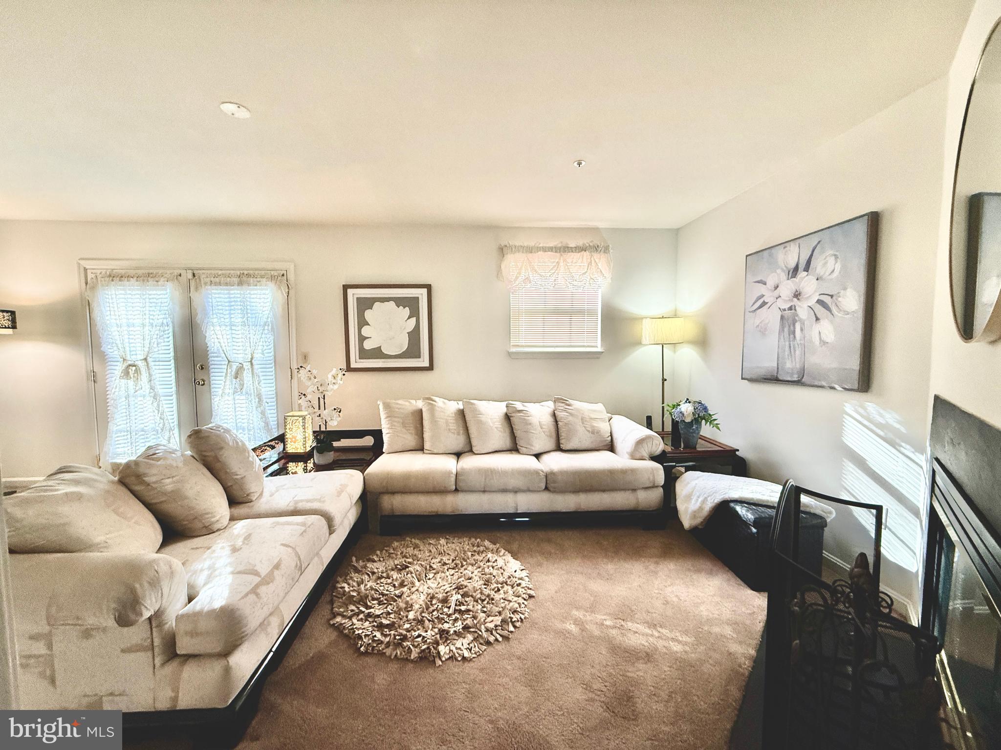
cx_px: 500
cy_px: 375
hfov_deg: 102.1
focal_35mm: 14
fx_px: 405
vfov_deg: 85.7
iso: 250
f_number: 2.2
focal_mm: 2.22
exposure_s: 1/120
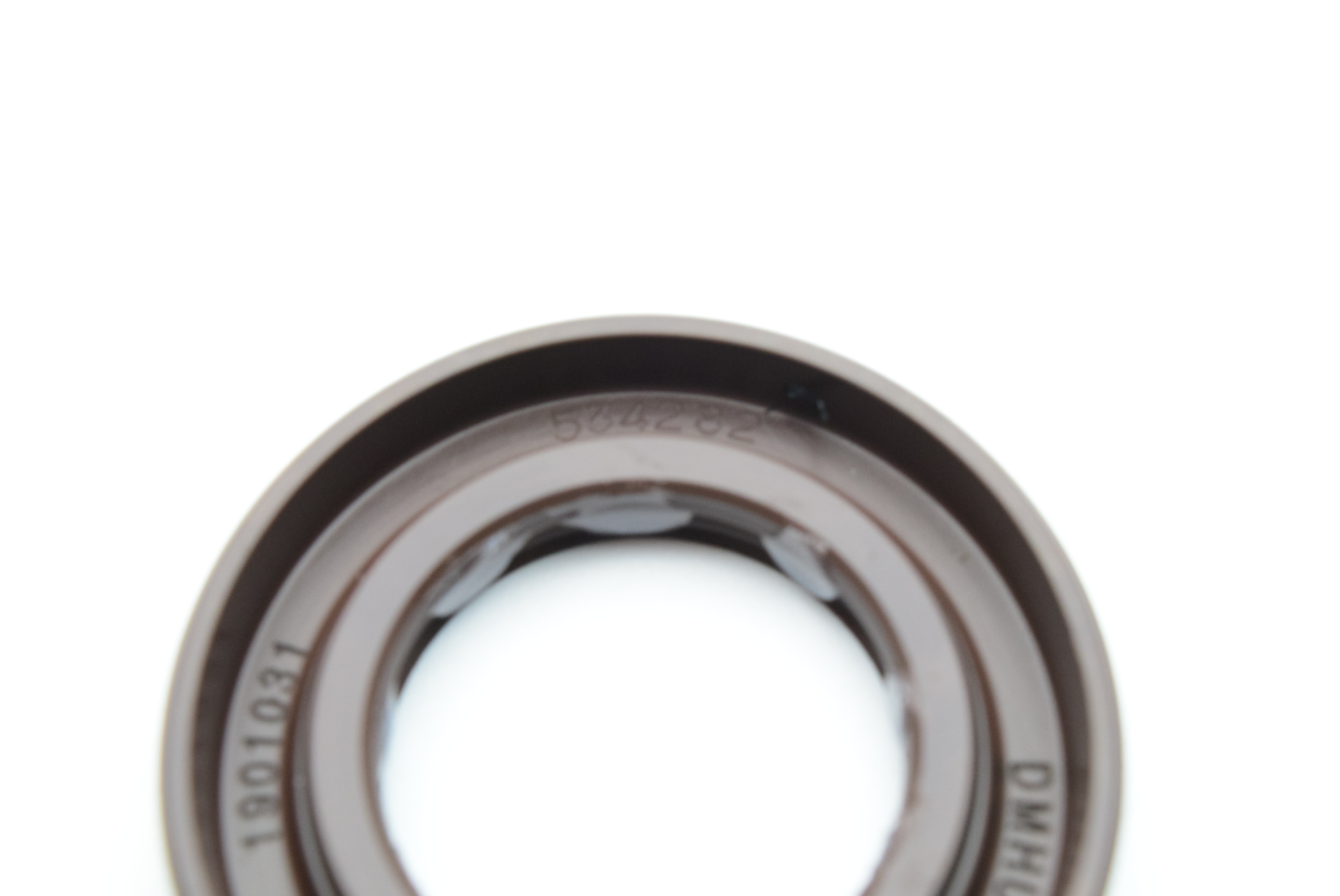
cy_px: 448
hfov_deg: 29.8
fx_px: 2514
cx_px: 670
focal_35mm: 68
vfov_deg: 20.2
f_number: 11
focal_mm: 45
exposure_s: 1/13
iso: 1600
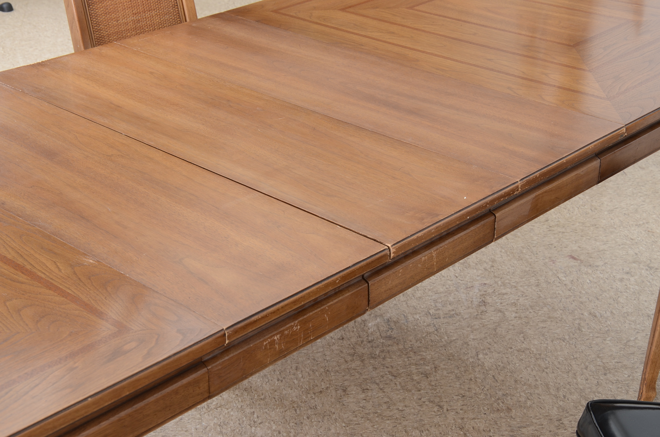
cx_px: 330
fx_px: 1153
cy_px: 218
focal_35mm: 63
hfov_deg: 32.0
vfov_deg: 21.5
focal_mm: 42
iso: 125
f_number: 9
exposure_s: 1/125
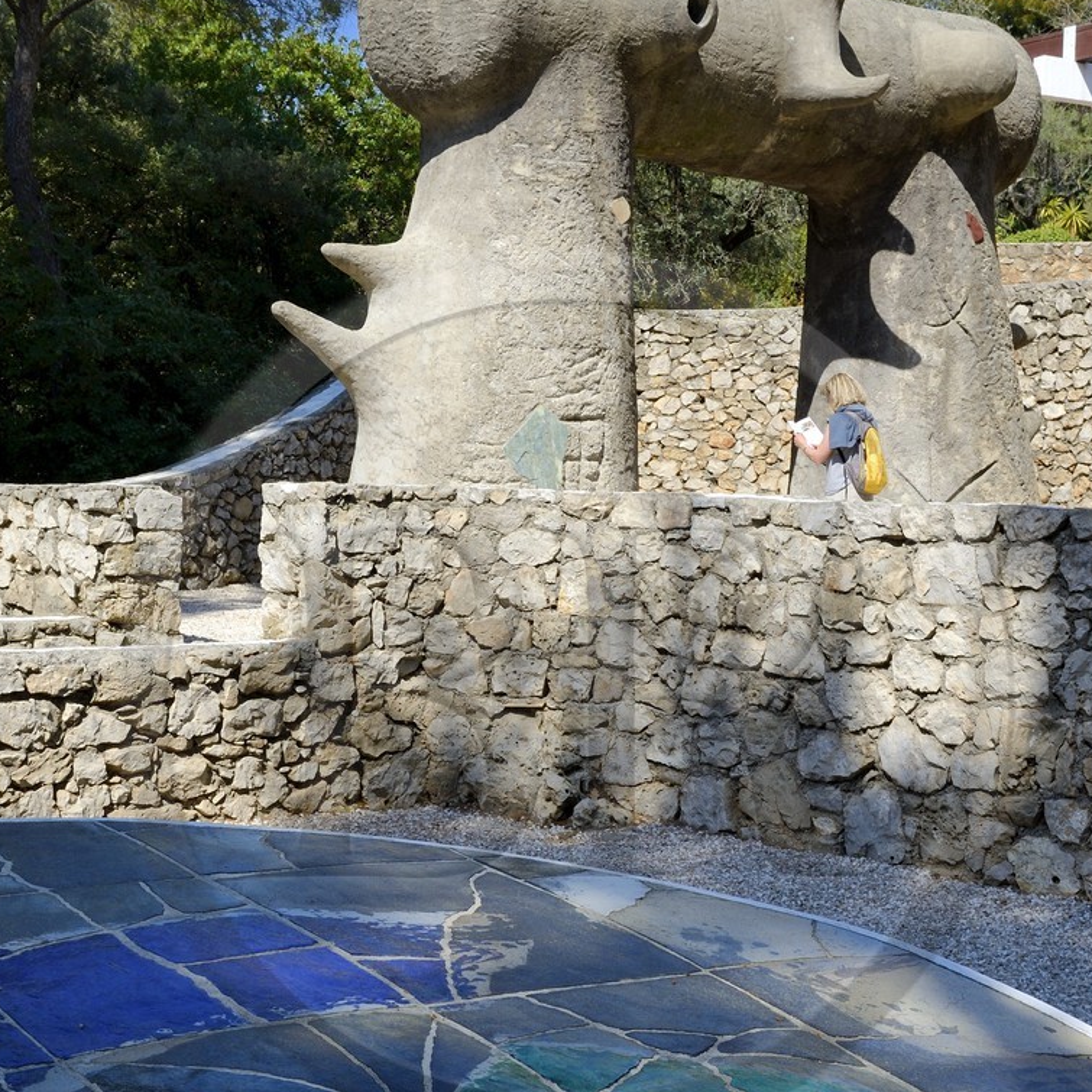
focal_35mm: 63
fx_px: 2248
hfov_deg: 27.3
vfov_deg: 27.2
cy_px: 700
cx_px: 562
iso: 200
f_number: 16
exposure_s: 1/125
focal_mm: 35
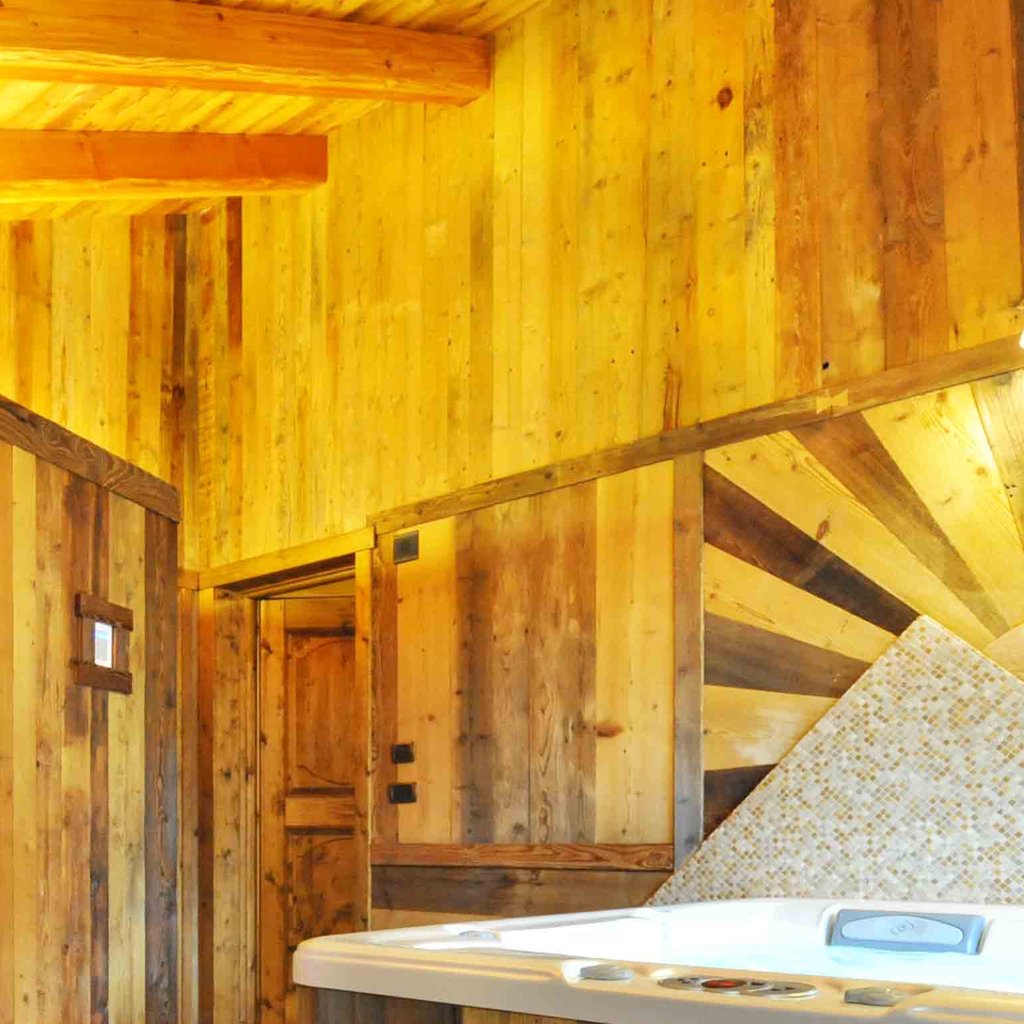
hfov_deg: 46.5
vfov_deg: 46.7
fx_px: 1104
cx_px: 170
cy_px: 842
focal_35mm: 33
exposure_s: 1/80
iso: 4000
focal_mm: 14
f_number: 4.5
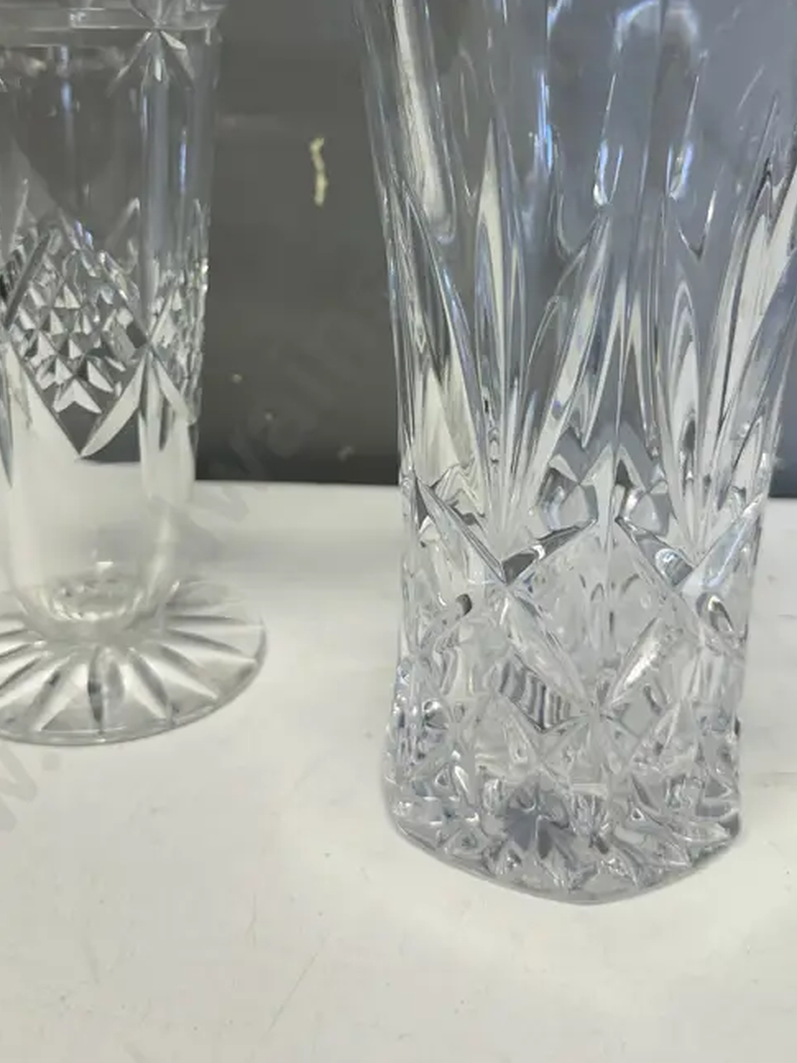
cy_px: 309
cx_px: 363
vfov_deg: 47.7
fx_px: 1167
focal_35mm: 38
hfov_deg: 37.7
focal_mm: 6.86
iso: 80
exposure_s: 1/100
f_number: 1.78
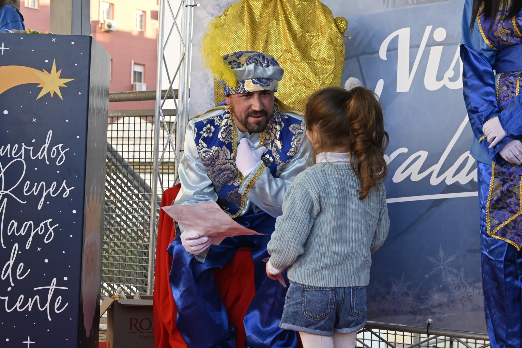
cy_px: 174
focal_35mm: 72
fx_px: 1044
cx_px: 261
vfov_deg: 18.9
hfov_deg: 28.1
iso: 1000
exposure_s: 1/320
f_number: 6
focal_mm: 48
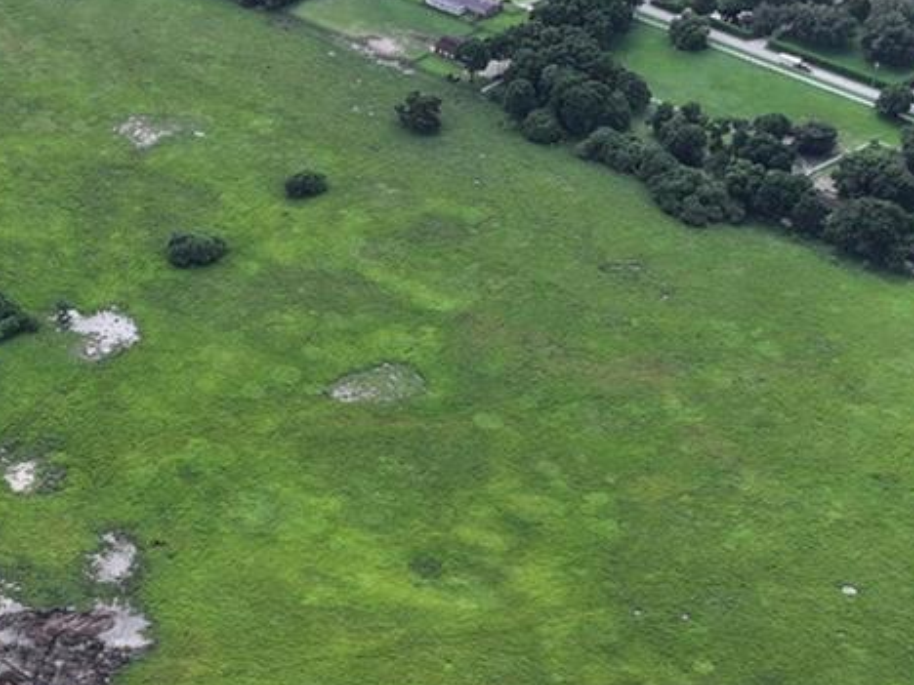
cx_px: 66
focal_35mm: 105
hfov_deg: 18.4
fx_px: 2772
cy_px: 361
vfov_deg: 14.1
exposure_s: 1/400
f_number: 2.8
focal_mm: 12.29
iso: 100
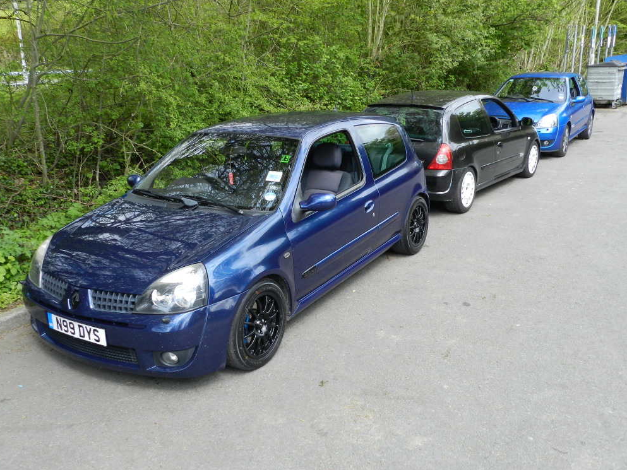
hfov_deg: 55.3
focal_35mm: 33
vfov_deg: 42.9
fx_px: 598
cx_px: 314
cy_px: 228
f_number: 3.7
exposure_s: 1/320
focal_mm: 5.6
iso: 160
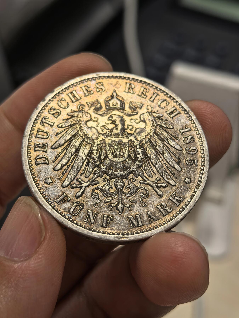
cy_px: 159
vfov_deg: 35.5
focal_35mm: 54
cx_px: 120
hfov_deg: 27.0
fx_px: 497
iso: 50
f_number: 2
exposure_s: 1/100
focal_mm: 6.98
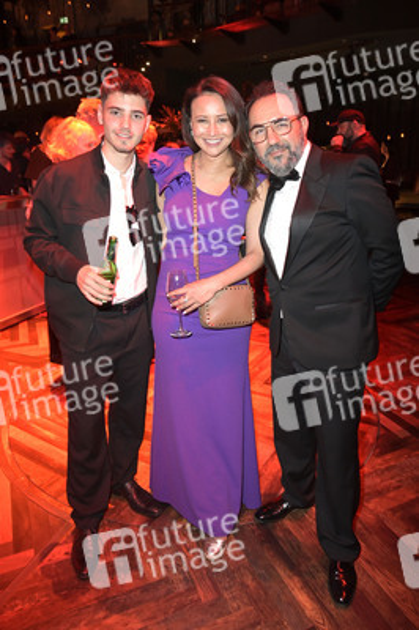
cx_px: 210
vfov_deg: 73.8
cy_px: 315
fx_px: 420
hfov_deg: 53.1
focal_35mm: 24
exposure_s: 1/20
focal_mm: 24
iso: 2500
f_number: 5.6
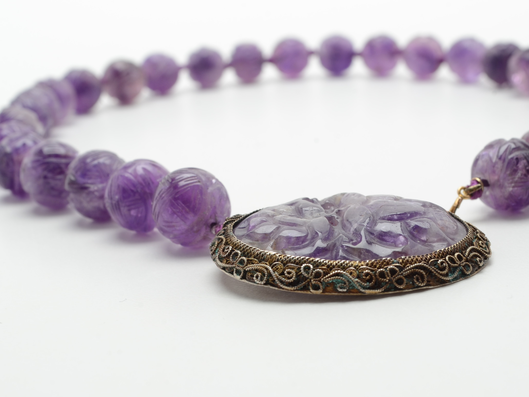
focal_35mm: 83
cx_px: 259
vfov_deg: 17.8
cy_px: 206
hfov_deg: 23.6
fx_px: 1268
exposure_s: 1/125
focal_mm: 48
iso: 200
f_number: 14
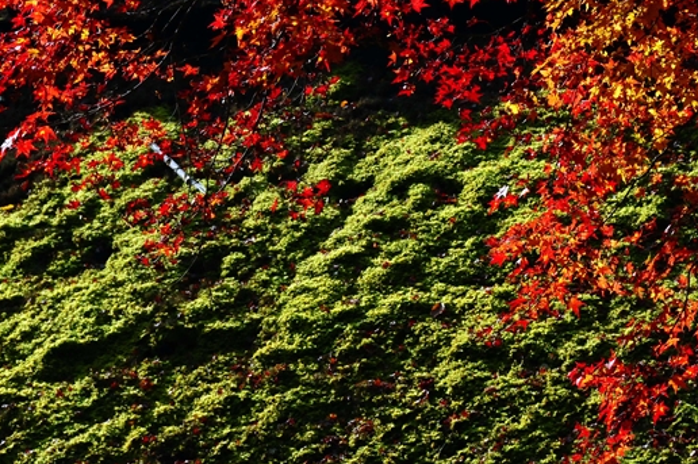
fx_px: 4276
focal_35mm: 221
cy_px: 171
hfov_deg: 9.3
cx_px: 515
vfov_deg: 6.2
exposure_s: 1/800
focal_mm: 95
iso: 1250
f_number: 14
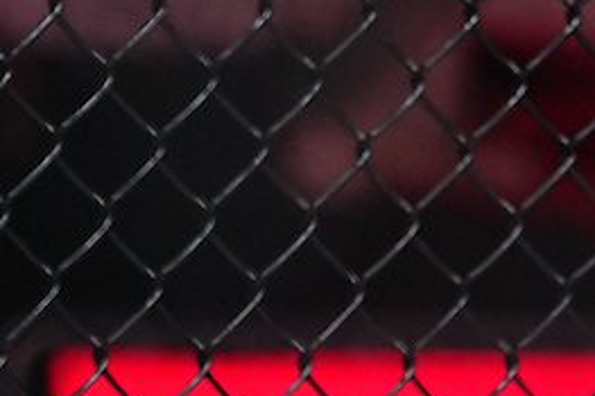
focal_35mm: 891
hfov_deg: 2.3
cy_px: -242
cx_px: 869
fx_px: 14716
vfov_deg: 1.5
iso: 2000
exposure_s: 1/640
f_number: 2.8
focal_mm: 130
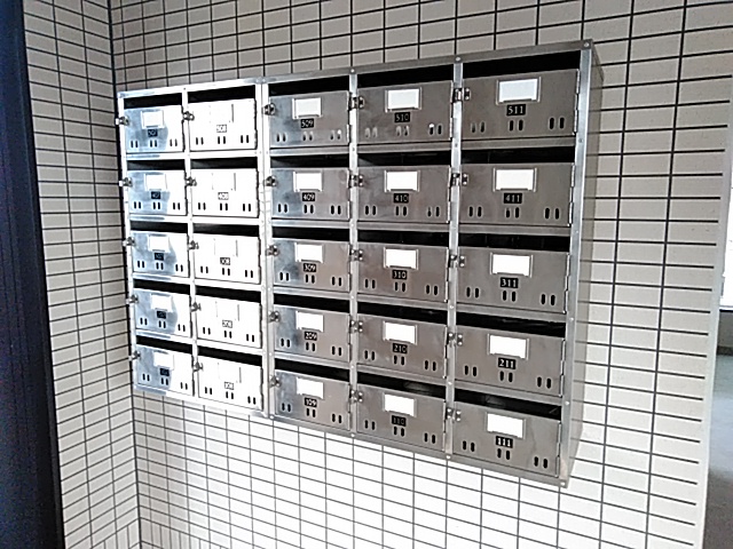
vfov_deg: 51.4
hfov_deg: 65.3
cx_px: 366
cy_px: 274
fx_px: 572
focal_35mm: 27
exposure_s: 1/66.8
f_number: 2.2
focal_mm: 3.46
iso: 400
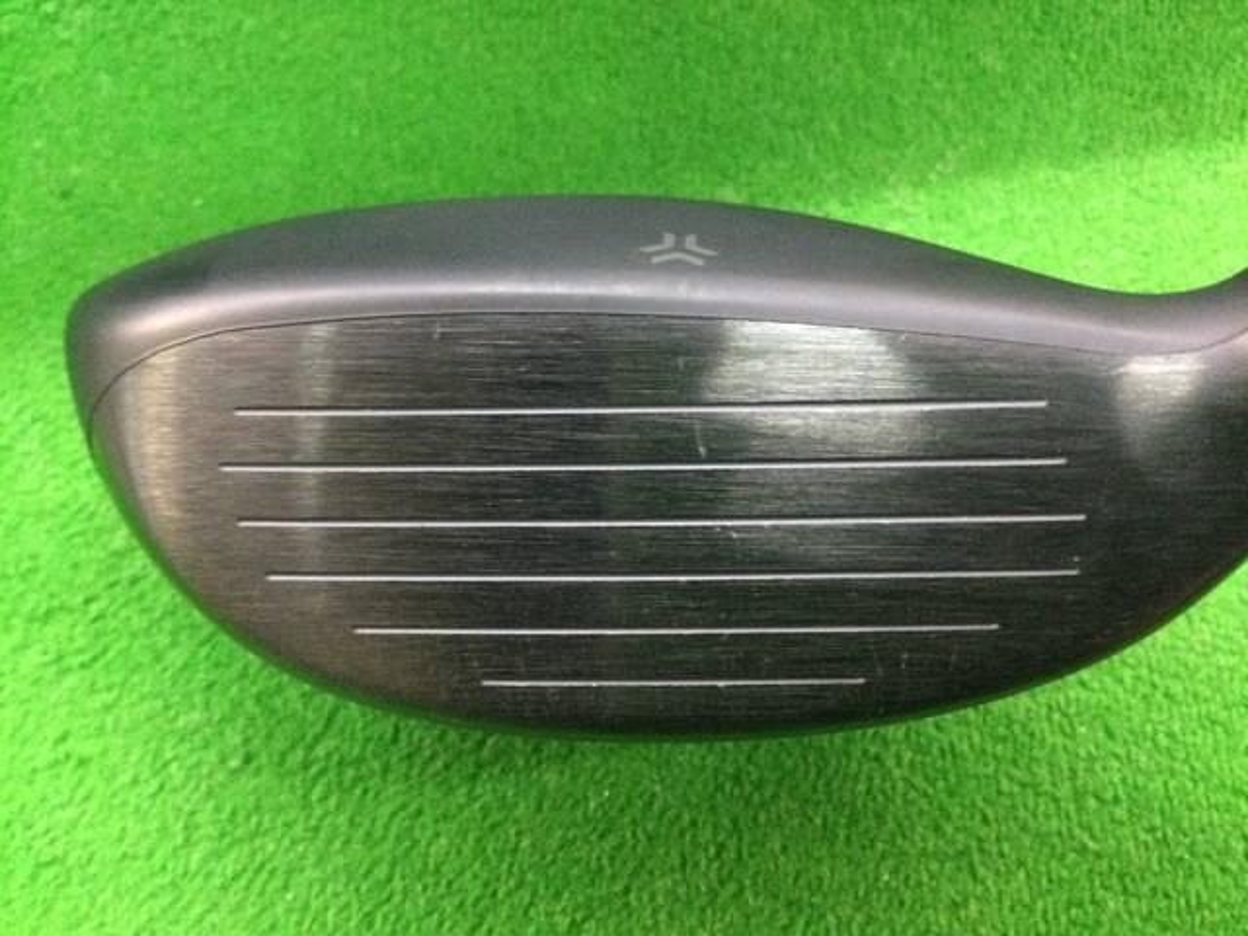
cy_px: 468
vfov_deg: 45.4
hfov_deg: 58.4
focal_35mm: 31
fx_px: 1118
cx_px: 624
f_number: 2.4
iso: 200
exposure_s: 1/15
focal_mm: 3.3
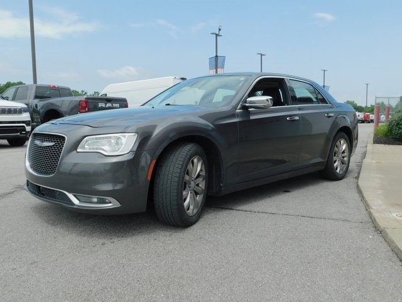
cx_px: 201
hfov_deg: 60.0
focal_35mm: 30
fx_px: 348
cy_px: 151
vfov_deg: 46.8
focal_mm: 5.3
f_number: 3.2
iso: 125
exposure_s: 1/1000
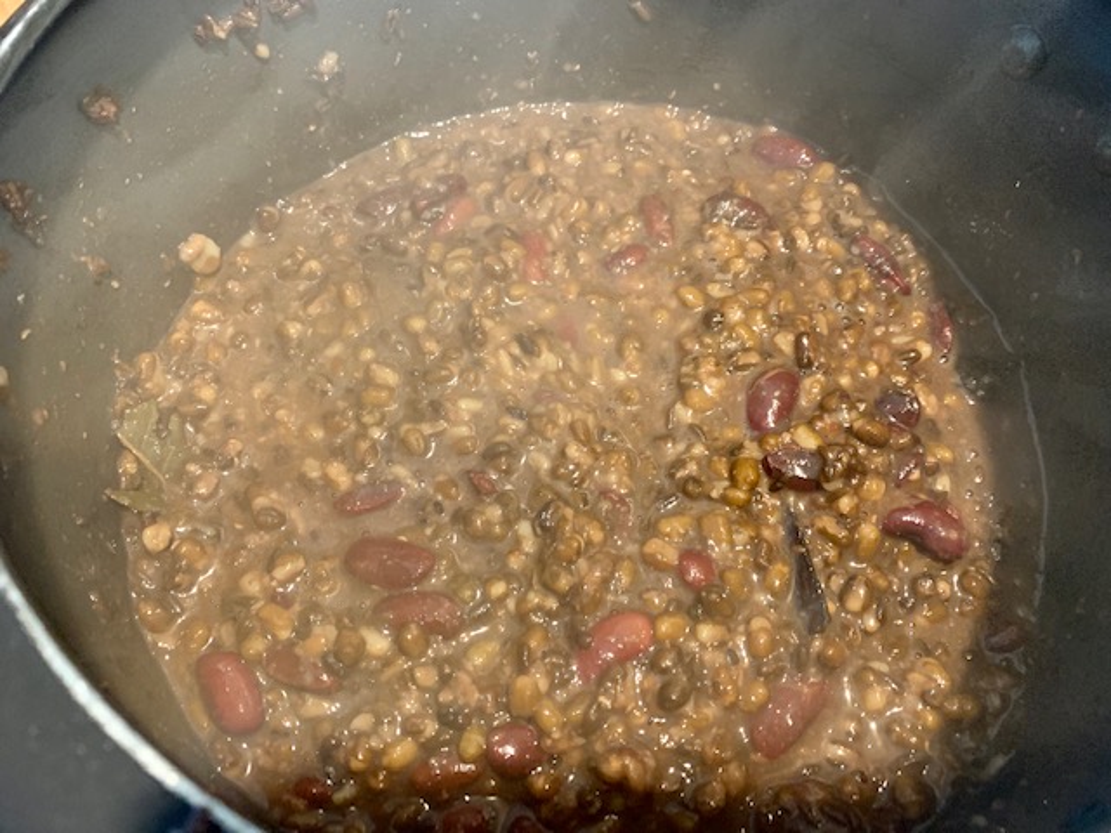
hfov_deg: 67.3
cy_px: 416
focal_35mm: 26
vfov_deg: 53.1
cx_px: 556
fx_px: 834
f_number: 1.8
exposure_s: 1/25
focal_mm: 4.25
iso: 500
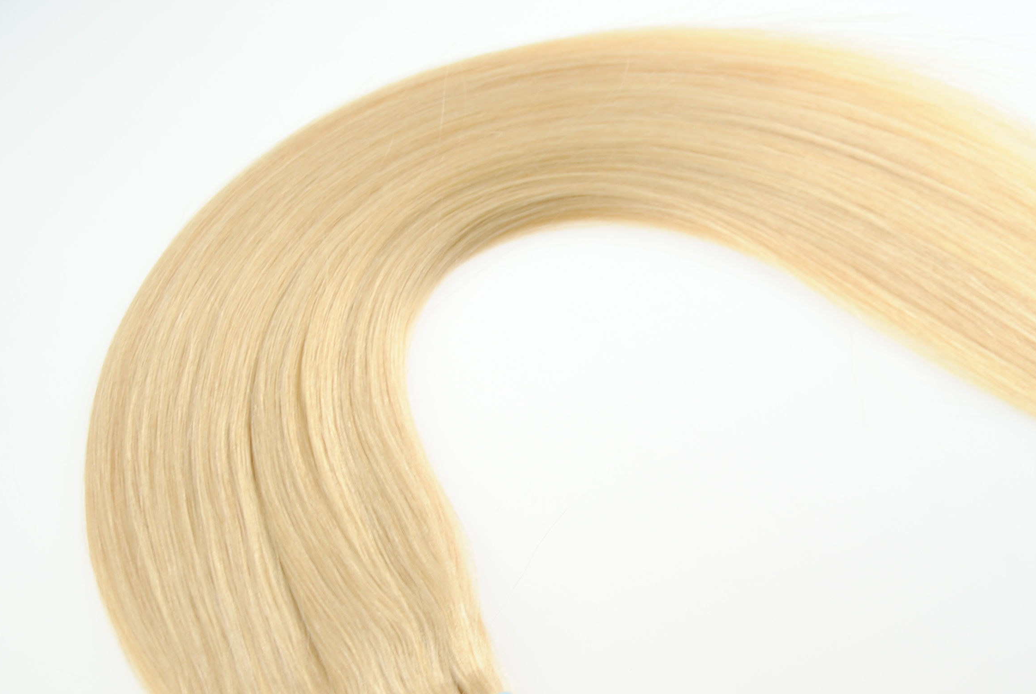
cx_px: 679
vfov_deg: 11.4
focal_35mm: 121
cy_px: 417
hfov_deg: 16.9
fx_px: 3486
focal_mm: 48
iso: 160
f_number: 5.6
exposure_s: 1/40
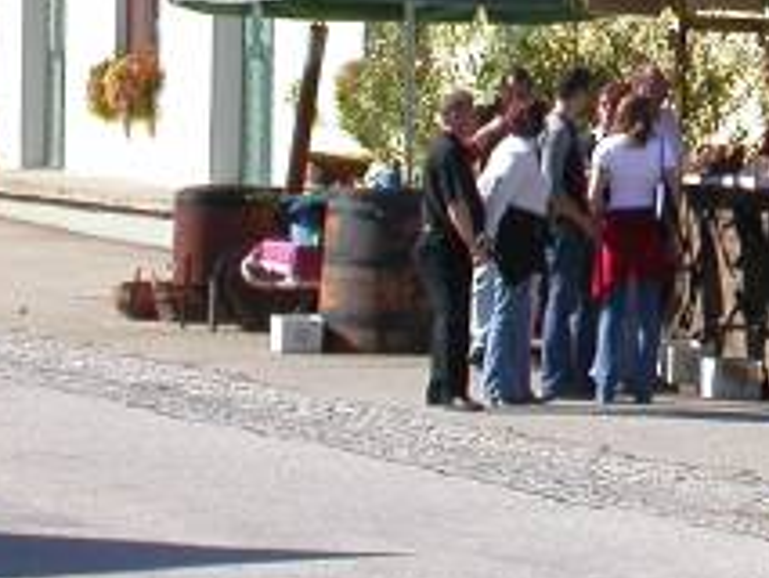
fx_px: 5512
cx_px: 1282
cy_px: -166
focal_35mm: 248
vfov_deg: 6.0
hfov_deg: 7.8
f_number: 5.8
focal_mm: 13.8
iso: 100
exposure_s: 1/268
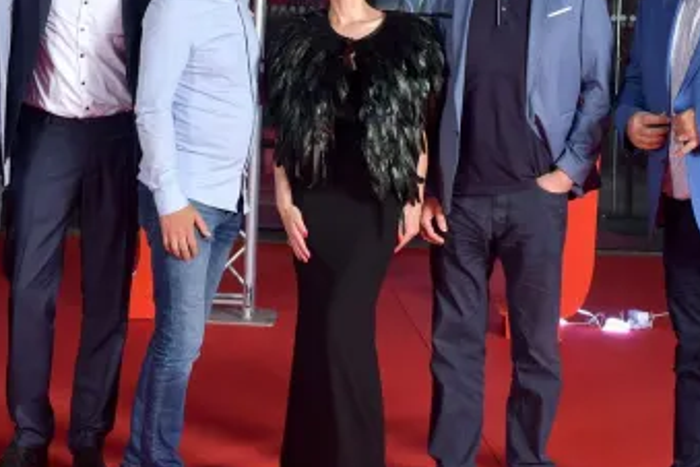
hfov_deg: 18.1
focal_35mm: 112
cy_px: 44
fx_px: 2178
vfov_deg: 12.1
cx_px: 147
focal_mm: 50
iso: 640
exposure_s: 1/200
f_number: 7.1
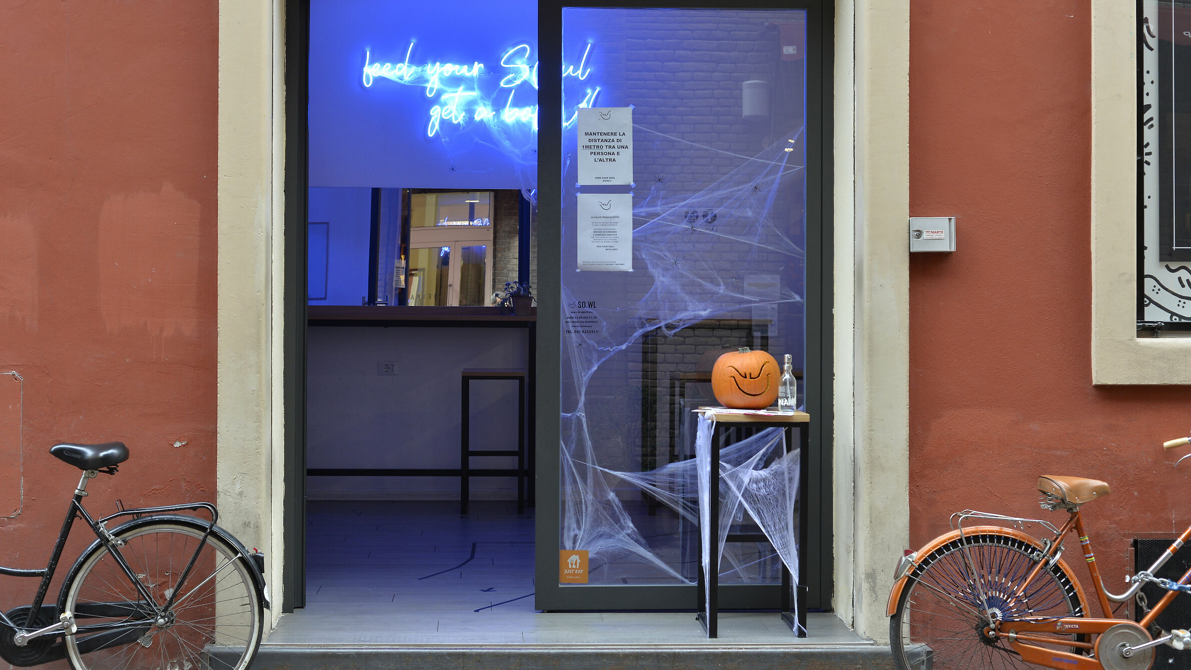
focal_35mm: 53
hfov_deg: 39.2
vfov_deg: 22.6
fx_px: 1674
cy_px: 285
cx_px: 589
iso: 320
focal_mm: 50
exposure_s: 1/80
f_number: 5.6
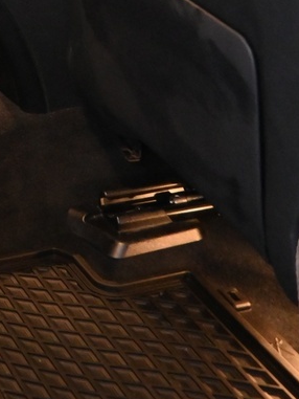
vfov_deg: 18.6
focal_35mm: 98
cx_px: -348
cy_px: -126
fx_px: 1128
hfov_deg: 12.7
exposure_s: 1/25
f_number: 3.5
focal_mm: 16
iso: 2500
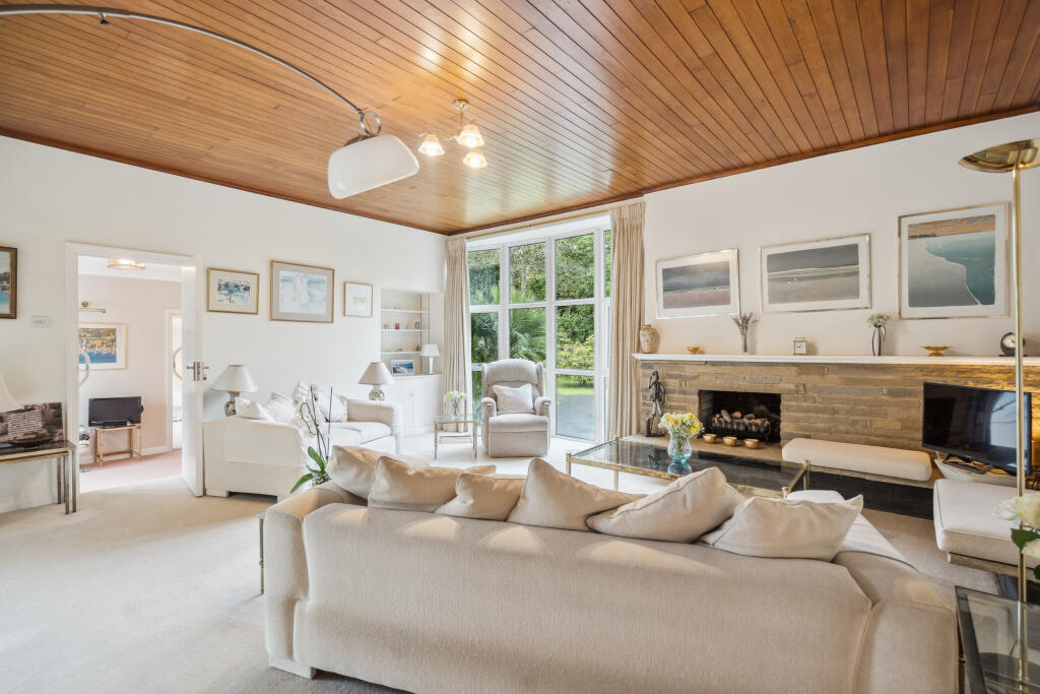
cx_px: 520
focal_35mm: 16
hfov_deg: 96.7
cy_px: 347
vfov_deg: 73.8
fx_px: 462
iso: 320
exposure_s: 1/20
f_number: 4
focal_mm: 16
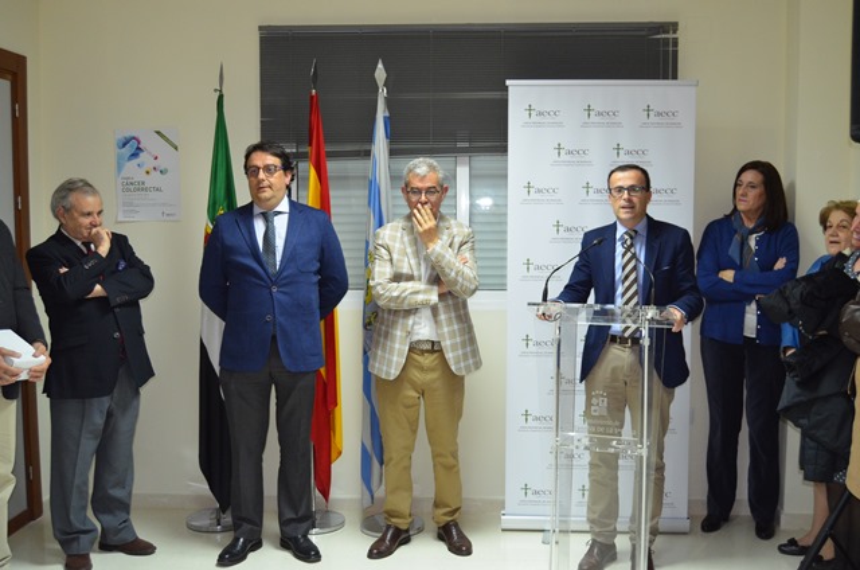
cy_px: 285
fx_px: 930
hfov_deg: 49.6
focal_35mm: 39
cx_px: 430
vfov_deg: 34.1
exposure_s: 1/60
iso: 1400
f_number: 4
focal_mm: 26
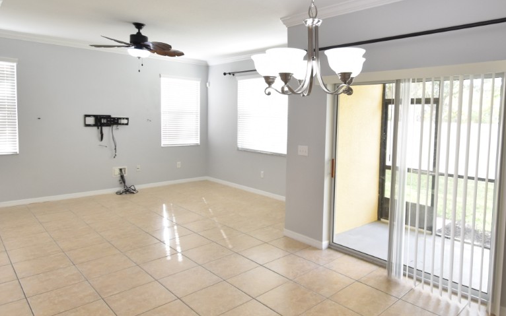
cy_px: 137
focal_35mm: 23
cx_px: 307
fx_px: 317
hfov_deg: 76.2
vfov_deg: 52.8
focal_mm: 10
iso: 800
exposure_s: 1/90
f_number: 3.5
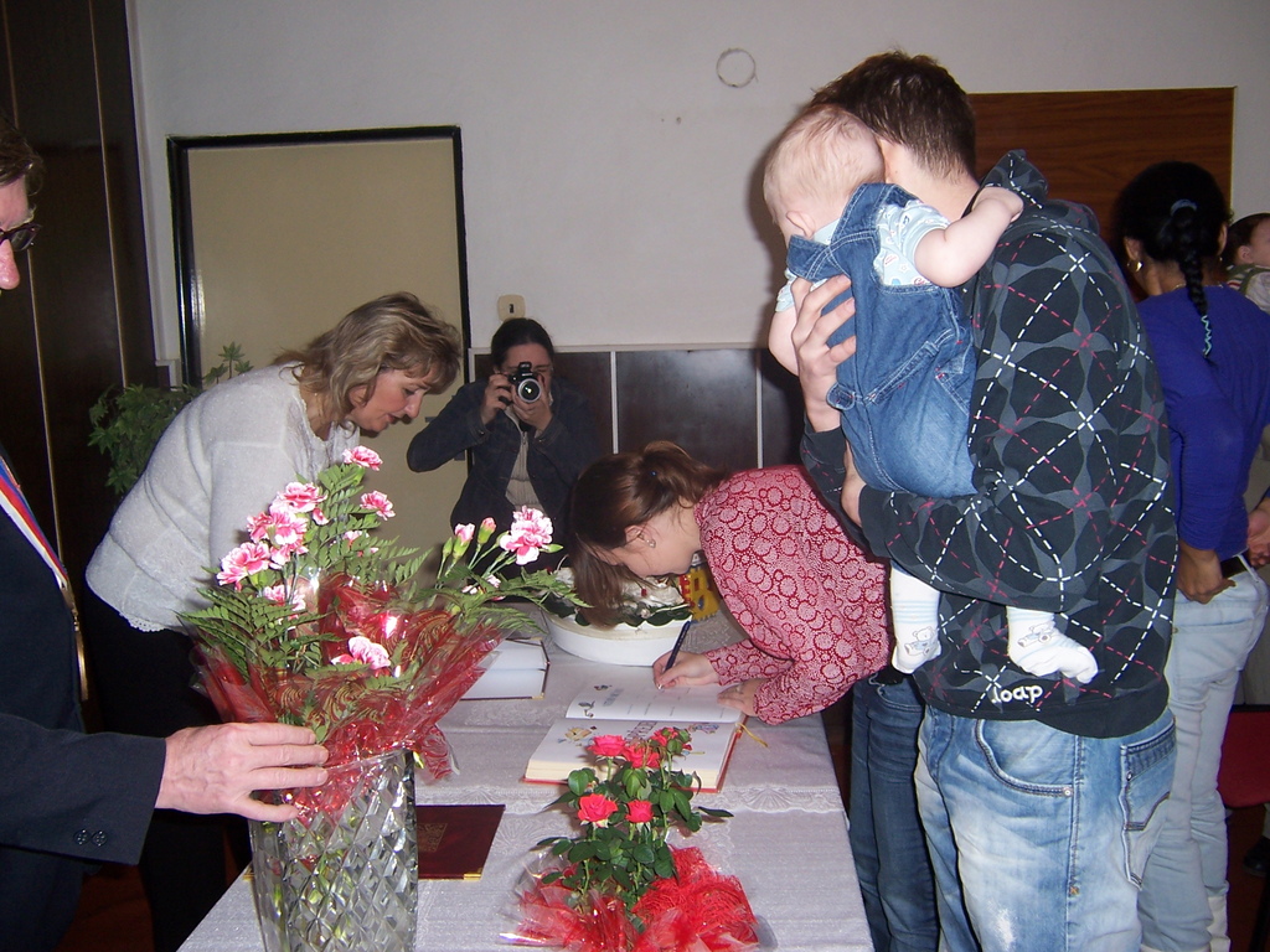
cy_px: 476
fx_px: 1211
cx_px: 635
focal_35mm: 33
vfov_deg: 42.9
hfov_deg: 55.4
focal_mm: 5.5
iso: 80
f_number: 2.8
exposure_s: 1/60
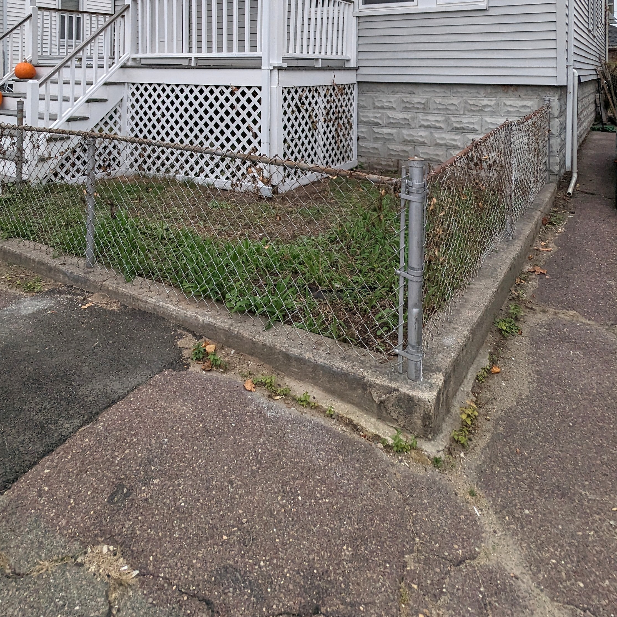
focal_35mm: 26
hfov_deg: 60.7
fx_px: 524
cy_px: 66
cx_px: 270
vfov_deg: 53.6
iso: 51
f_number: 2.2
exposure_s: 1/236
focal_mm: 2.35
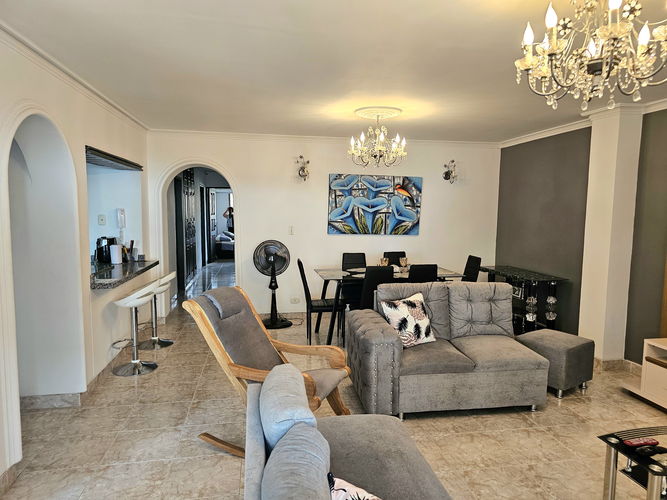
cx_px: 334
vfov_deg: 58.9
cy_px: 250
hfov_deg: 73.9
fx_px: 443
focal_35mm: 23
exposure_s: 1/120
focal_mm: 6.3
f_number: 1.7
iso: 160
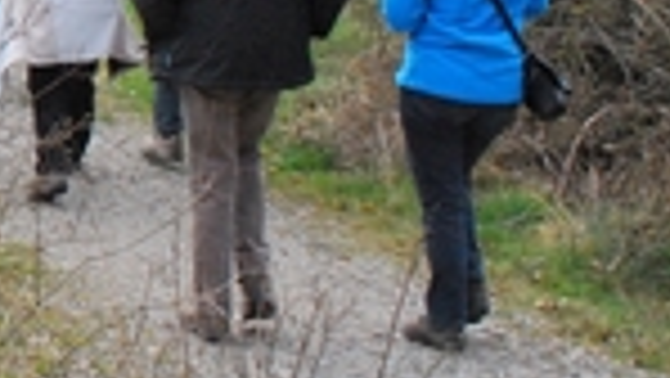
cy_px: -155
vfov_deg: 9.3
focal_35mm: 127
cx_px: -504
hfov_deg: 14.9
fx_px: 2257
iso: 1600
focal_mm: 20
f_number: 13
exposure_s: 1/640
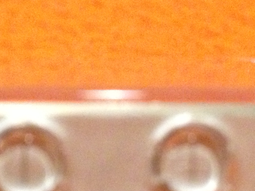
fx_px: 840
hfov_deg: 17.2
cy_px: 110
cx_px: 88
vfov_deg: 13.0
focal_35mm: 114
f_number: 2.4
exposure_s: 1/15
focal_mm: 4.13
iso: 800
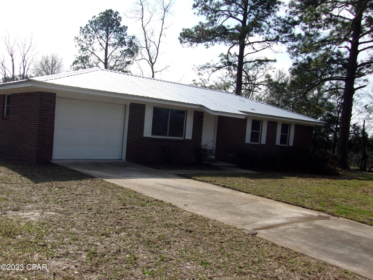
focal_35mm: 34
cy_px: 140
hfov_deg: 54.0
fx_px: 366
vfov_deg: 41.8
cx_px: 186
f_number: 11.6
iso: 200
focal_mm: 6.1
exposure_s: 1/200
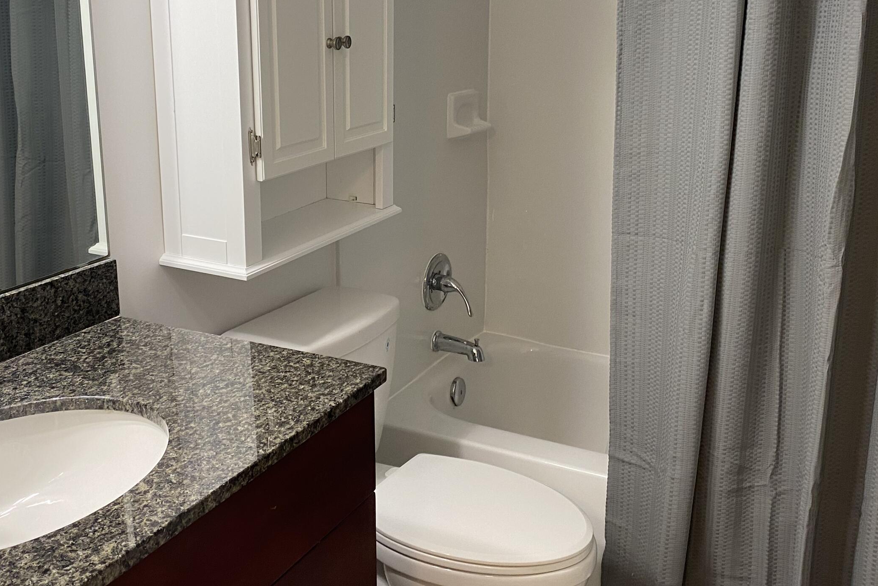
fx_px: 951
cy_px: 203
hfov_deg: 49.5
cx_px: 415
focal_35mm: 39
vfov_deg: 34.0
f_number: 1.8
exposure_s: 1/60
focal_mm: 4.25
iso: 100
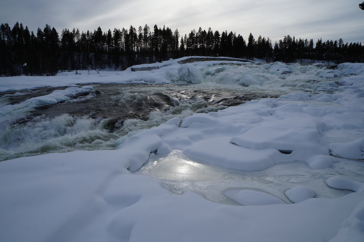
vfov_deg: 47.8
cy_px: 121
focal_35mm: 27
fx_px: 273
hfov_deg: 67.4
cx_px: 182
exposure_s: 1/500
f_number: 13
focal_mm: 18
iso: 200
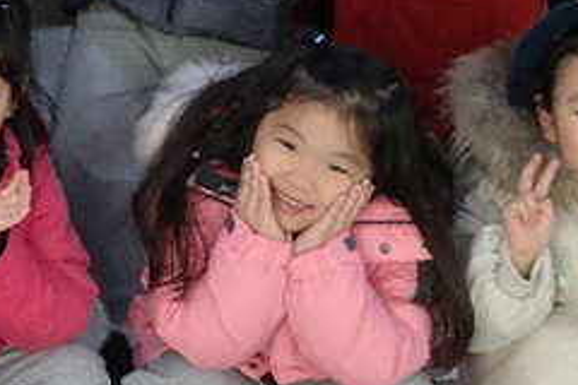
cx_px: -491
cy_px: -433
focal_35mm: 216
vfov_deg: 6.2
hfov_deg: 9.1
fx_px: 3468
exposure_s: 1/40
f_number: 3.5
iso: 400
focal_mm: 20
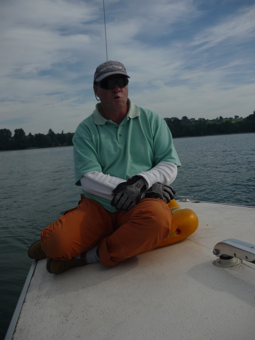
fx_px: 324
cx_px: 128
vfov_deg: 55.4
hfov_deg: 42.9
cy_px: 170
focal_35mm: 33
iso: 100
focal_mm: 5.5
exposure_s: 1/500
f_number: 8
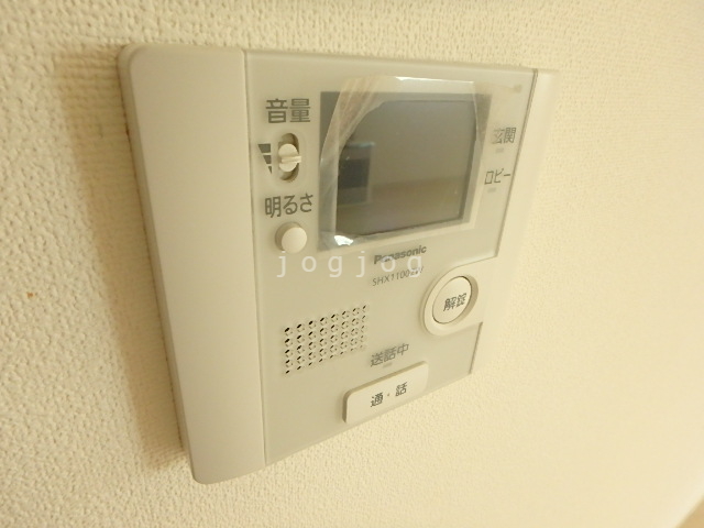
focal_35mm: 21
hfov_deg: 79.0
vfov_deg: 63.4
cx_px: 352
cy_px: 264
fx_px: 427
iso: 500
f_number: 3.5
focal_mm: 3.7
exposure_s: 1/30
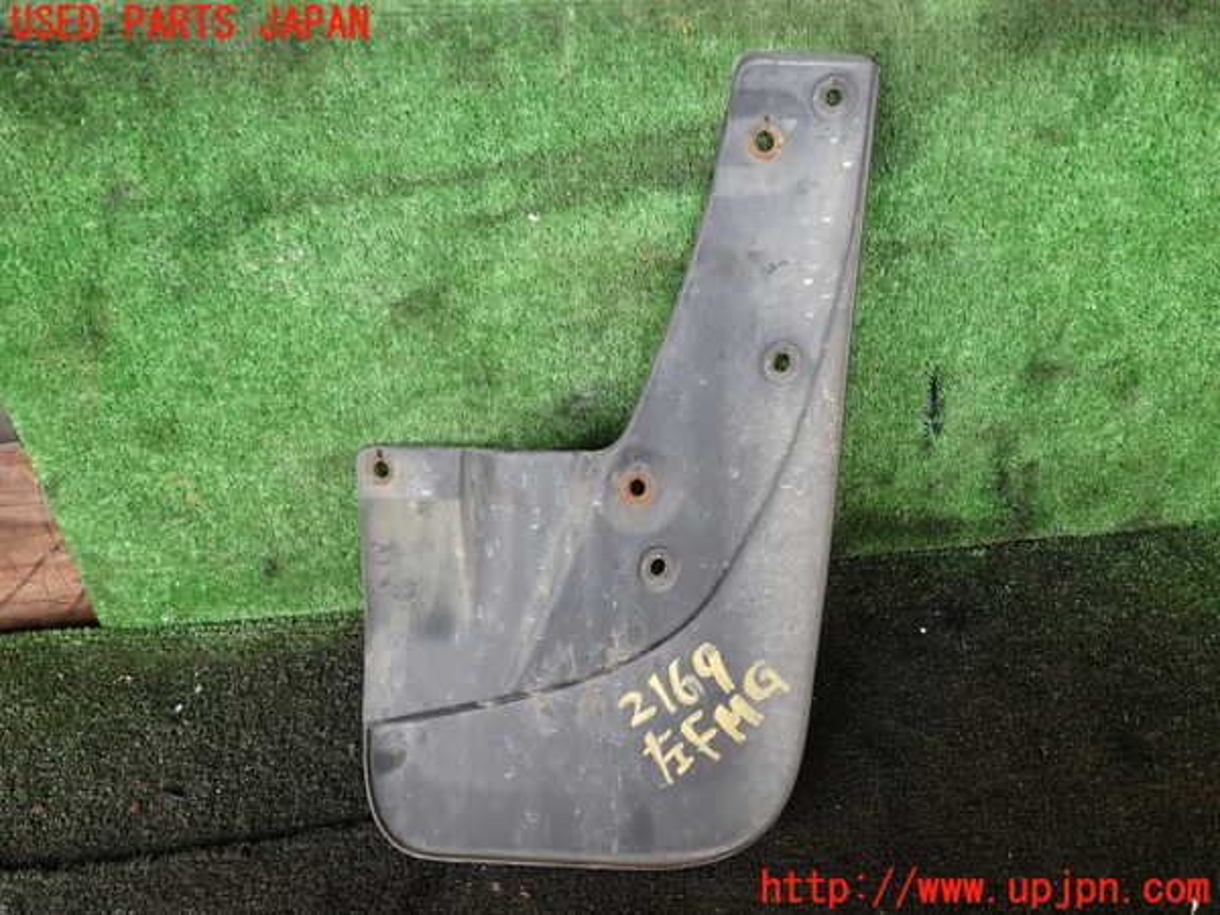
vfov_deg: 46.8
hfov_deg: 60.0
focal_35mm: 30
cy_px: 458
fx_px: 1057
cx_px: 610
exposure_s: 1/80
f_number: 2.3
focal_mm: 5.4
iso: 100
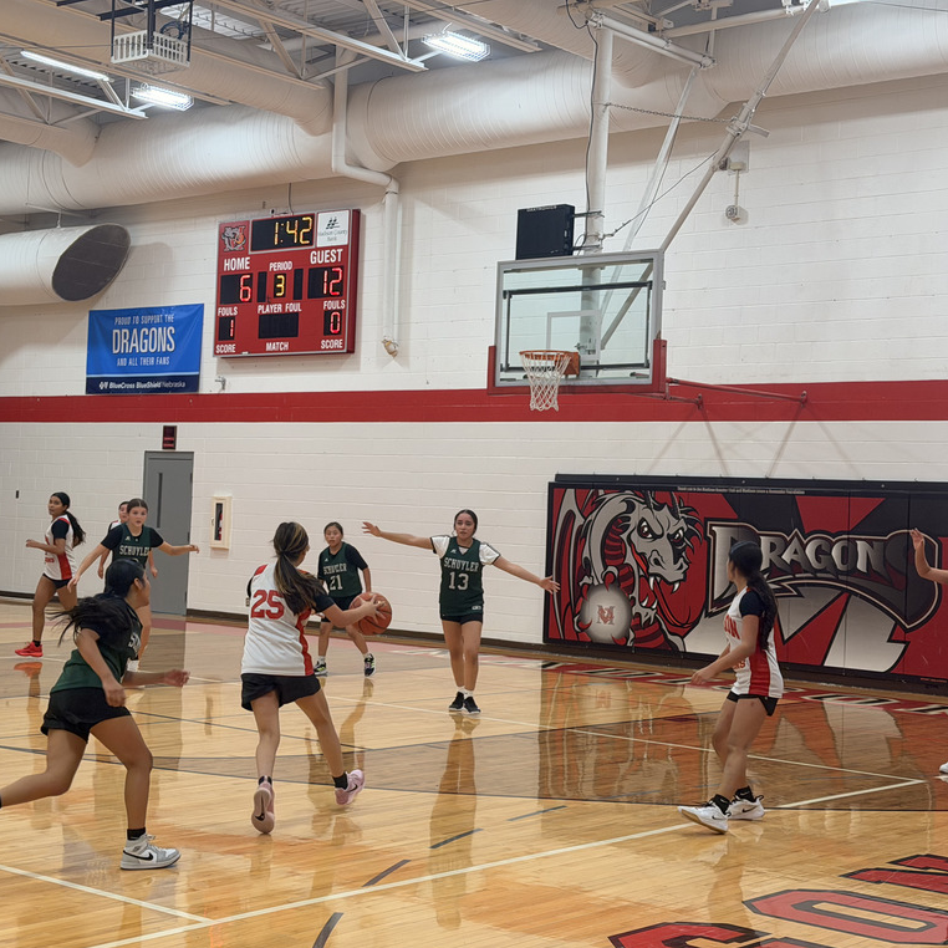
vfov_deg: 30.0
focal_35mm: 57
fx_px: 1766
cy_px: 476
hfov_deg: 30.0
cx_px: 383
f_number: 1.78
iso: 64
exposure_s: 1/122
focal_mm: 6.76
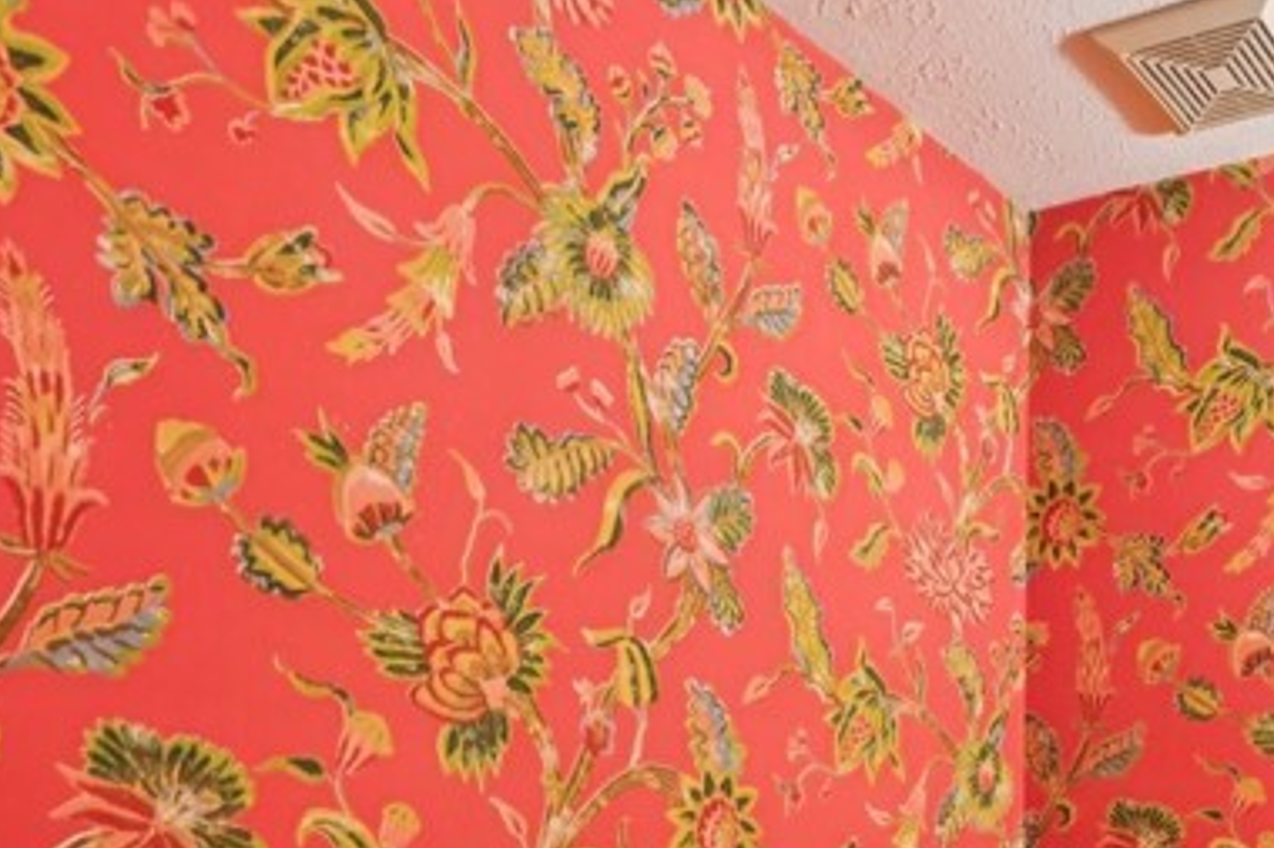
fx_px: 1415
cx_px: 1103
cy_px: 856
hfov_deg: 44.8
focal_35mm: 40
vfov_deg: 30.9
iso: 320
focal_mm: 14
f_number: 3.2
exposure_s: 1/13
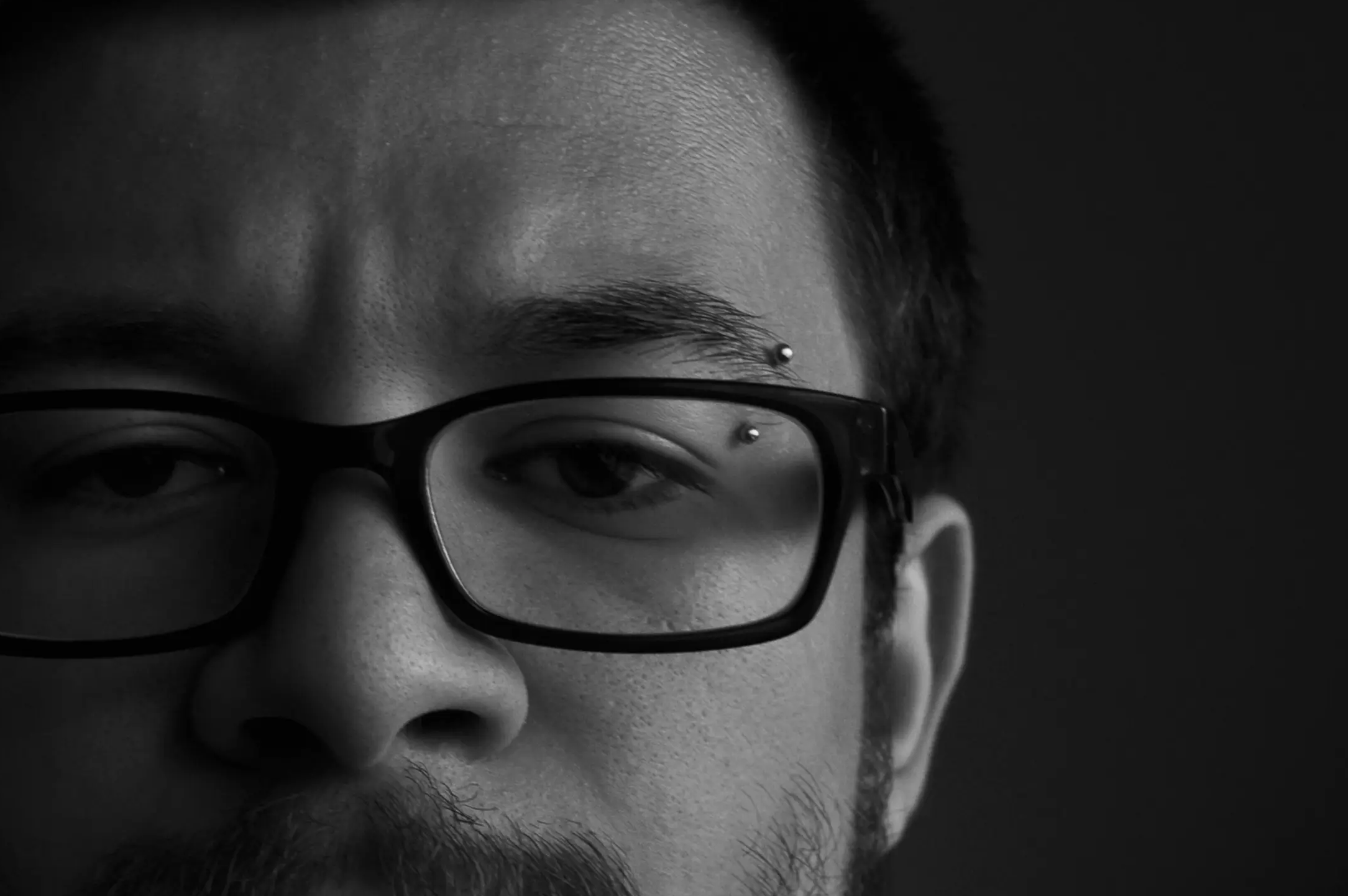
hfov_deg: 28.6
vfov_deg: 19.2
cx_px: 428
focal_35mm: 70
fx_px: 2618
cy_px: 733
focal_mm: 24
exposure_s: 1/60
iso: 200
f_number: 4
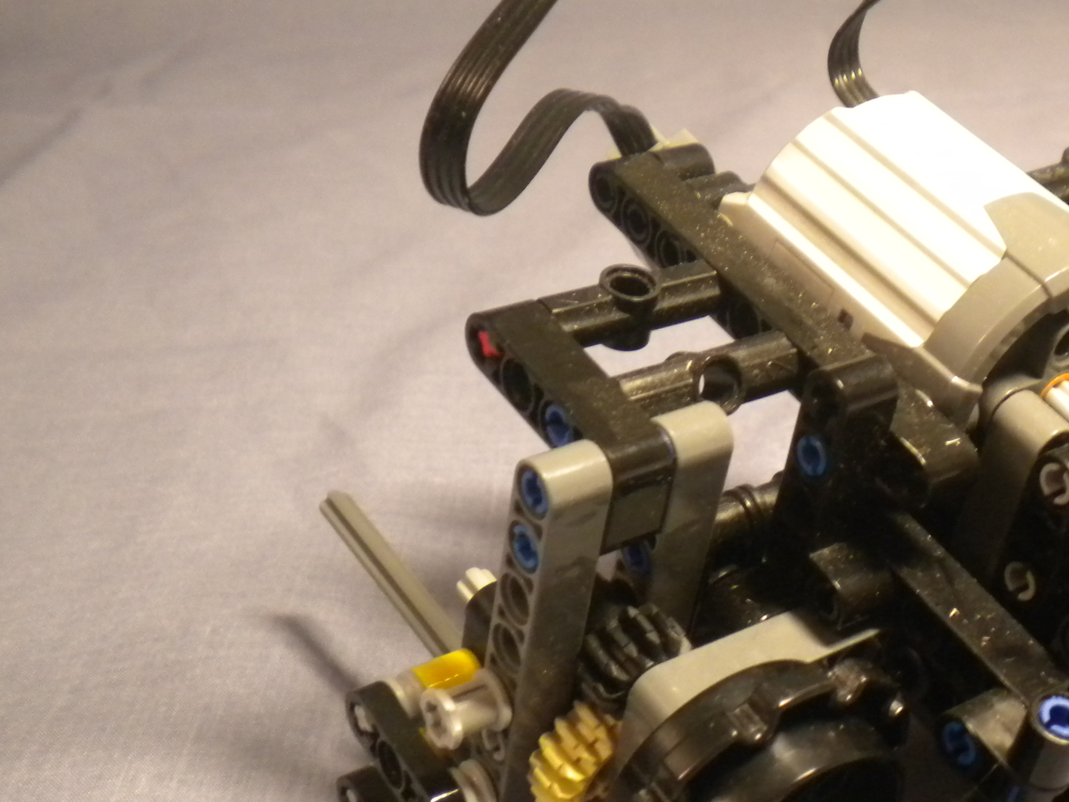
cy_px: 443
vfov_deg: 25.2
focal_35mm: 58
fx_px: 1791
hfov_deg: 32.5
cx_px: 829
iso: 400
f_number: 3.1
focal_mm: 6.3
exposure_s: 1/17.2
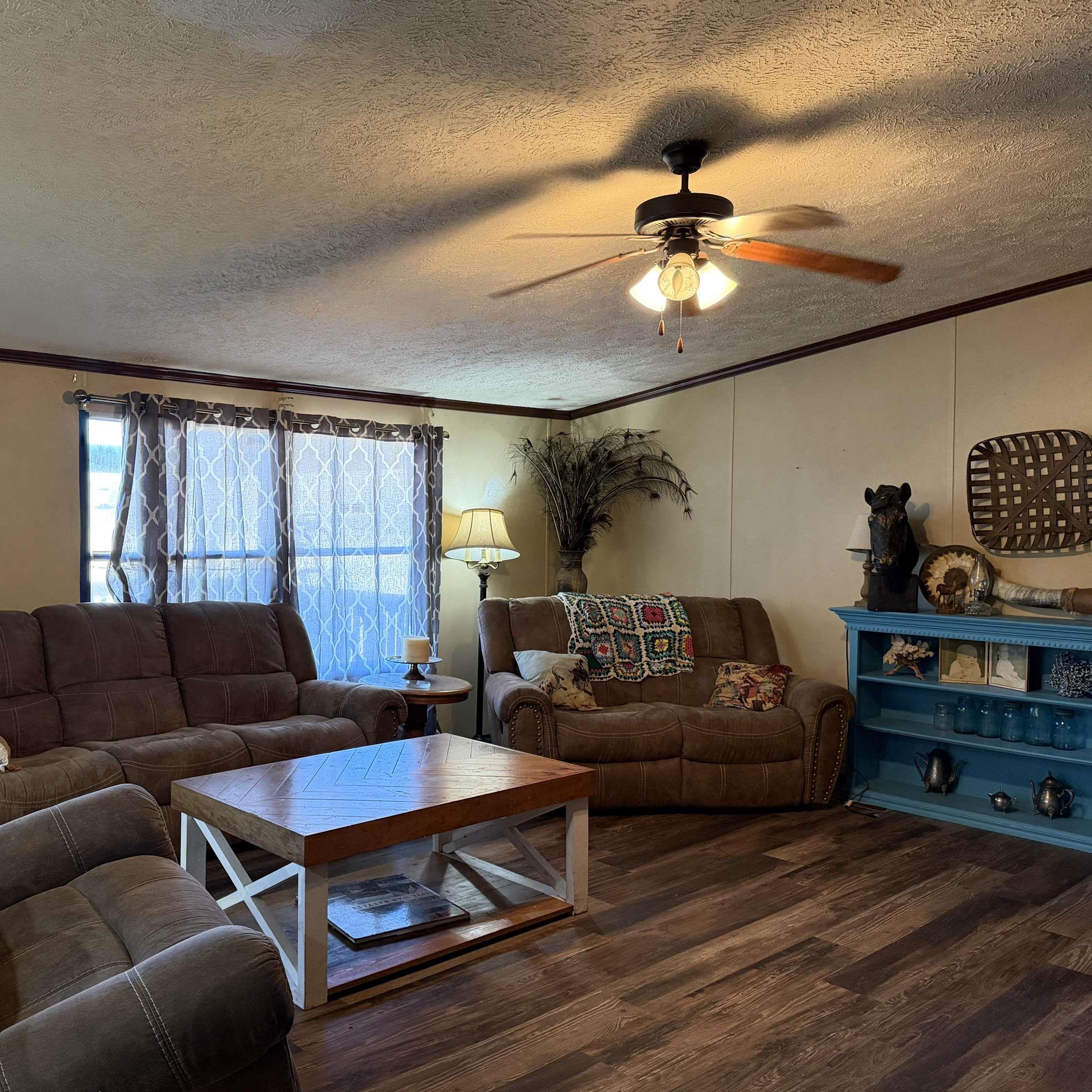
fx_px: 1035
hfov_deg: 54.8
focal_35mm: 29
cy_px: 551
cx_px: 393
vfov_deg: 55.6
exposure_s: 1/60
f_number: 1.78
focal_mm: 6.76
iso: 400
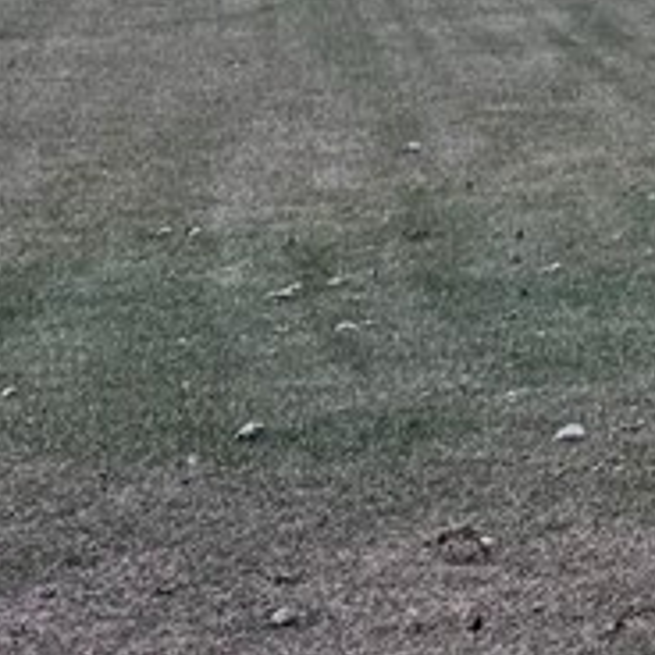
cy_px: -538
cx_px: 1698
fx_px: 2526
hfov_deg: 11.5
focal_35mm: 118
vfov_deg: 13.3
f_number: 1.78
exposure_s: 1/131
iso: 50
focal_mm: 6.76
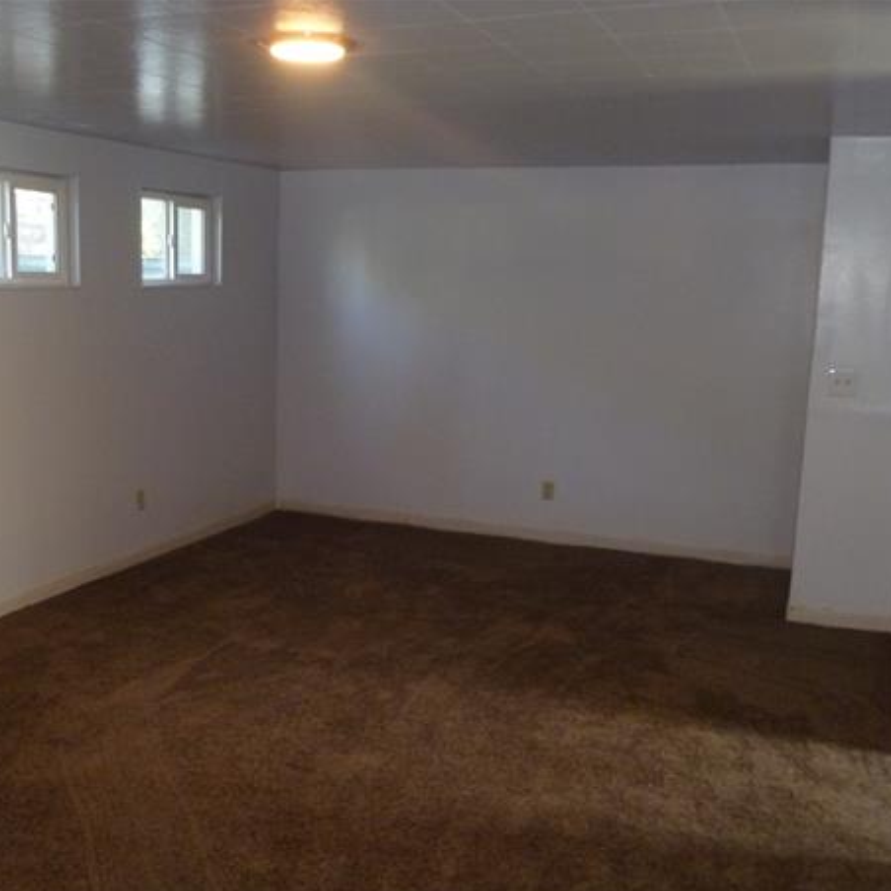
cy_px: 470
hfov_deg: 47.0
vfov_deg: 47.2
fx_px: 1019
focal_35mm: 35
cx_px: 365
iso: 400
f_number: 3.3
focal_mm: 5
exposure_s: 1/30
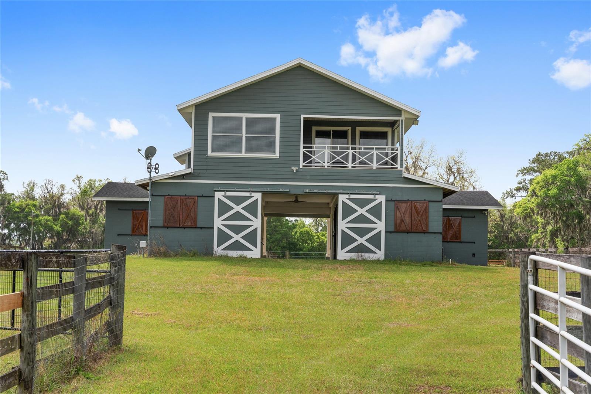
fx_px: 1011
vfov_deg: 22.0
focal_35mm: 62
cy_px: 197
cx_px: 296
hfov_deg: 32.6
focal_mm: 61.6
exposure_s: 1/500
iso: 160
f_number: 7.1
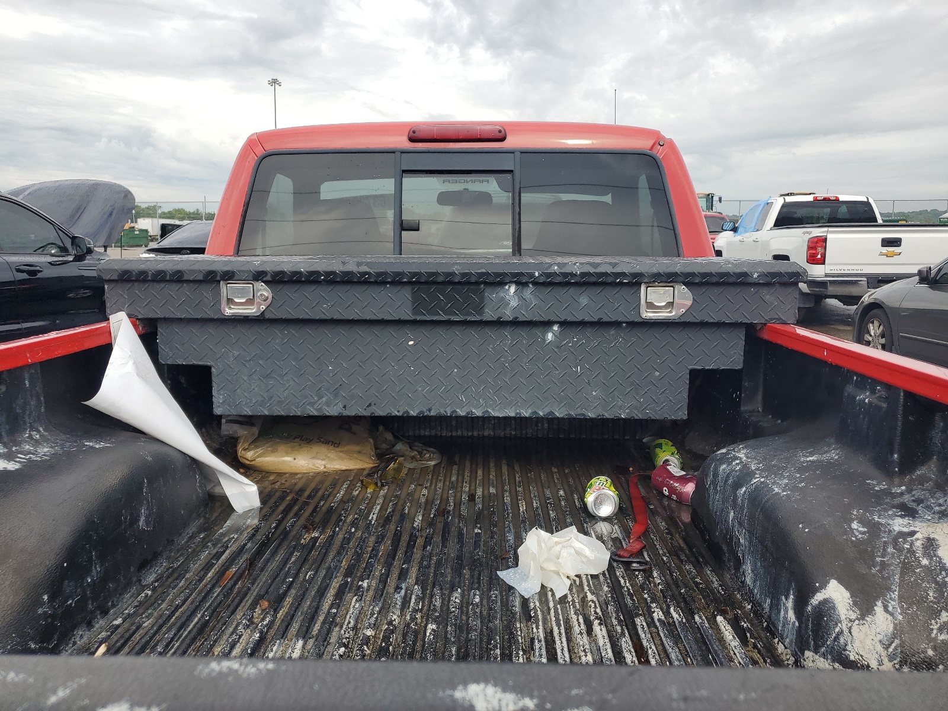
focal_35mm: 26
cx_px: 474
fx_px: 712
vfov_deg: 53.1
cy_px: 356
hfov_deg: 67.3
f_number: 1.5
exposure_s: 1/1429
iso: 50
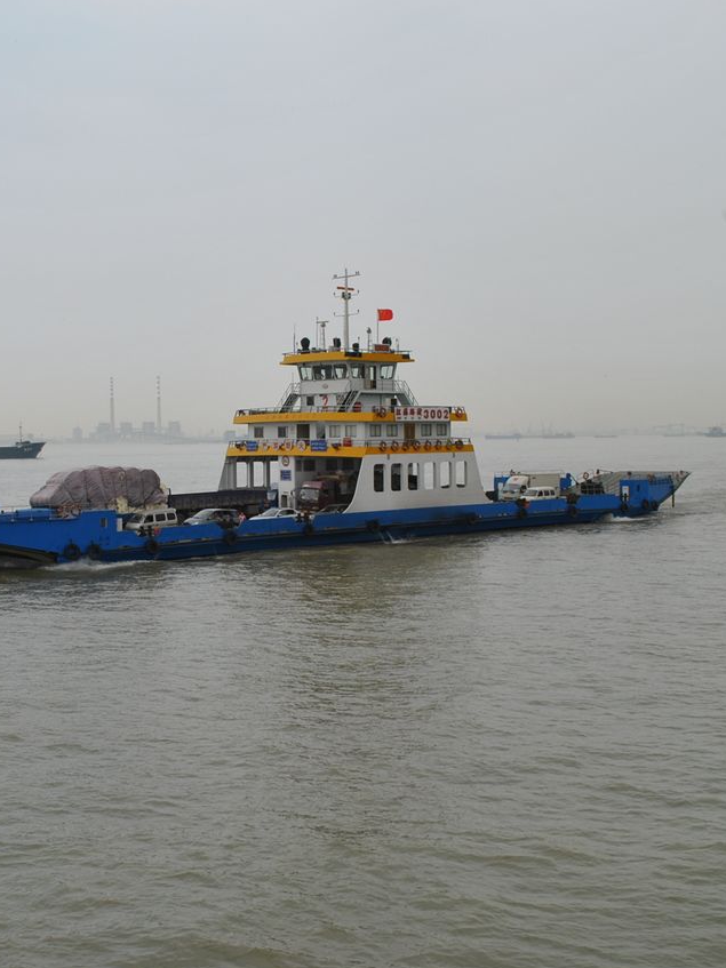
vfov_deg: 39.7
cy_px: 486
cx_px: 209
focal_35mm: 48
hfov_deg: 29.9
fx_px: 1343
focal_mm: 22
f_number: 8
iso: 100
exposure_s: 1/250
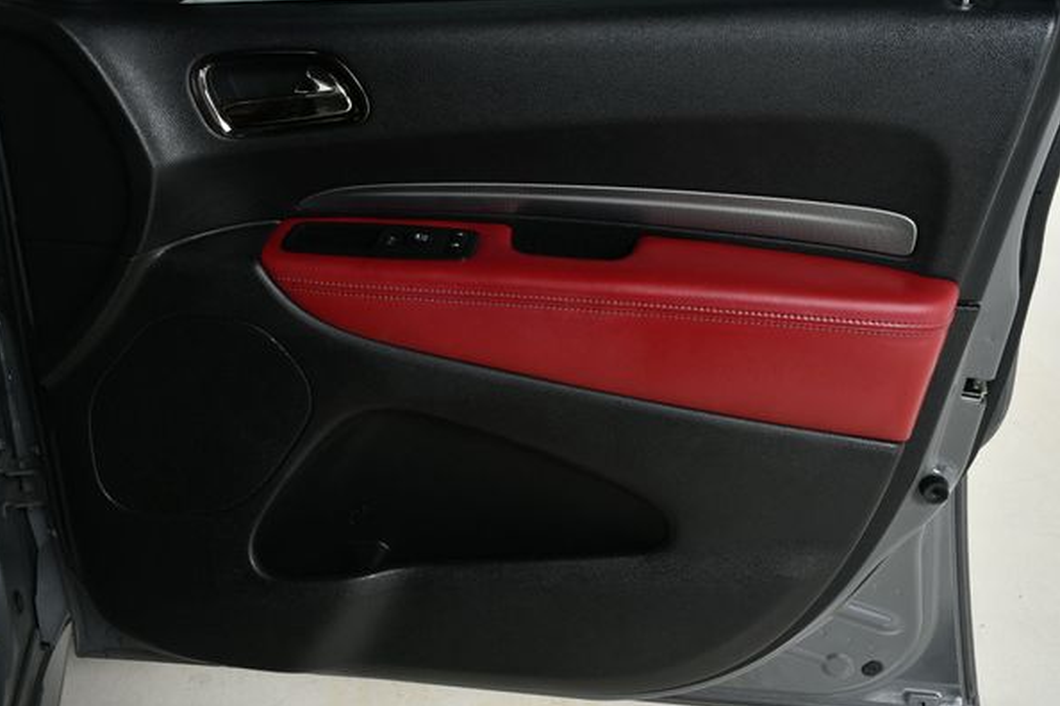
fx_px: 1237
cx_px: 491
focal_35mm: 42
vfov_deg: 31.9
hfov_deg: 46.4
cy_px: 348
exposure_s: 1/160
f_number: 8
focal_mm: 26
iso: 100
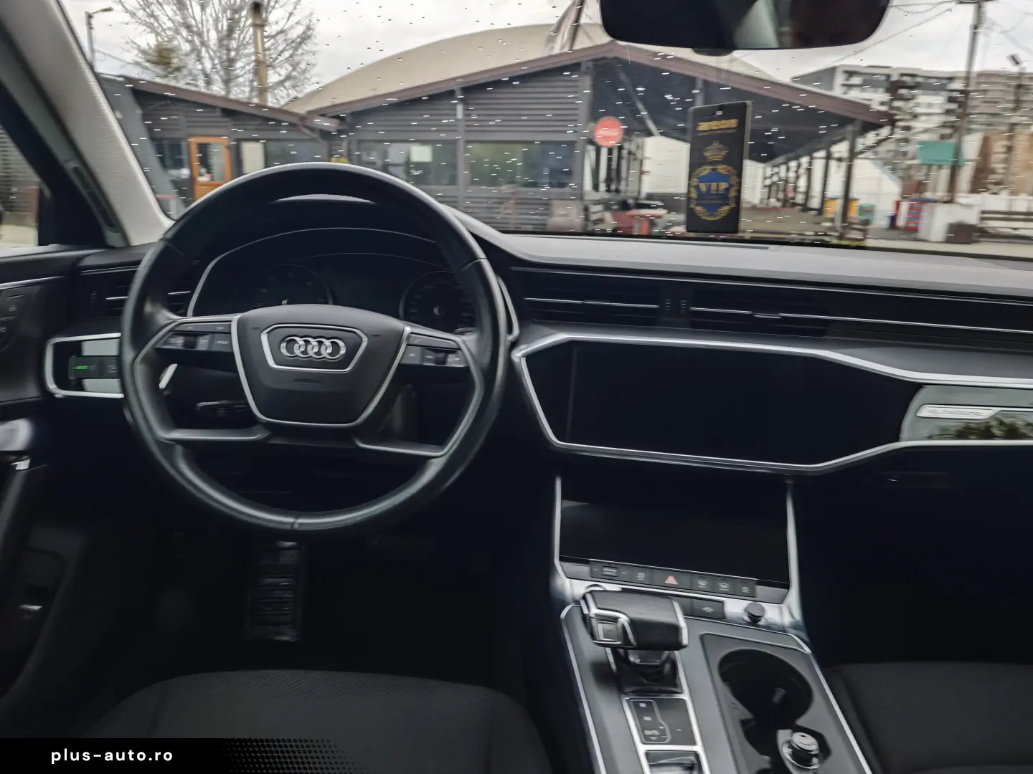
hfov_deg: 73.9
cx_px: 516
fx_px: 686
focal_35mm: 23
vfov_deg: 58.9
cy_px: 387
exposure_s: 1/100
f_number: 1.6
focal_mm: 6.55
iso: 250
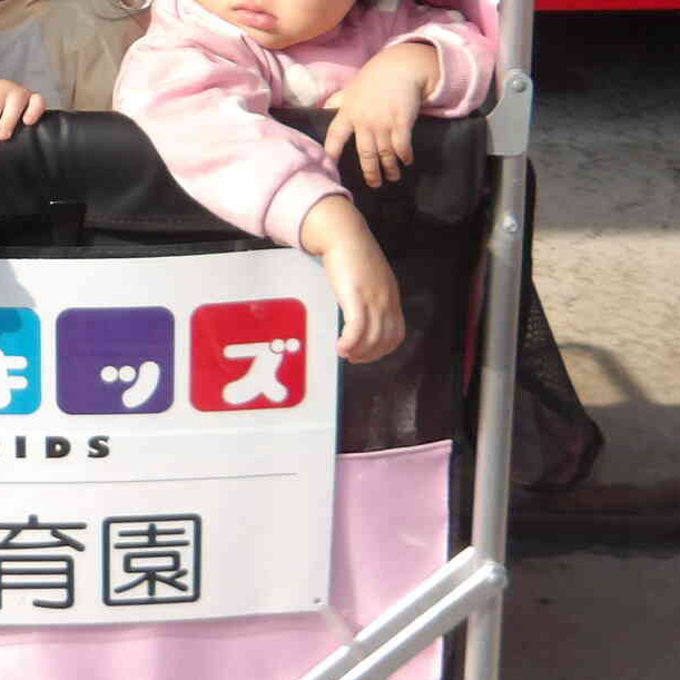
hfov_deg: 20.1
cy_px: -116
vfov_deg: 20.4
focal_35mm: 80
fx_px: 1778
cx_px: -173
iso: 100
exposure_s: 1/1049
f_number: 3
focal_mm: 4.9
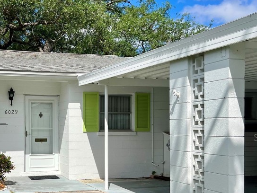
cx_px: 56
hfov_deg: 37.7
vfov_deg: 29.4
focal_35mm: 49
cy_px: 137
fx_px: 364
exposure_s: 1/5882
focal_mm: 5.7
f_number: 1.5
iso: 50
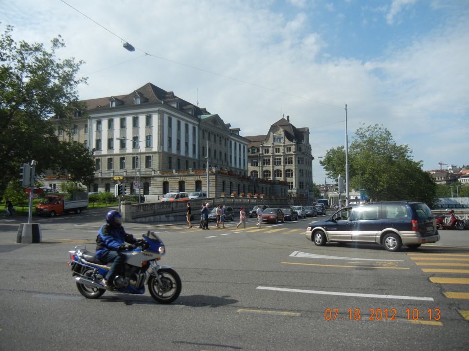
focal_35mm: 30
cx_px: 234
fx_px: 406
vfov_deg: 46.8
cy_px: 176
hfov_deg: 60.0
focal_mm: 5.4
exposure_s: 1/428
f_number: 7
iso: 160
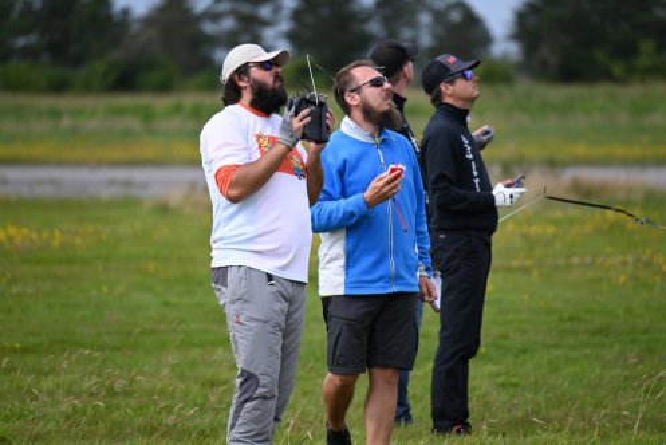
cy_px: 222
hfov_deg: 5.2
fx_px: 7404
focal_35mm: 400
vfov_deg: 3.4
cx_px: 333
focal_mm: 400
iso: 320
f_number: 6.3
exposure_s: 1/800
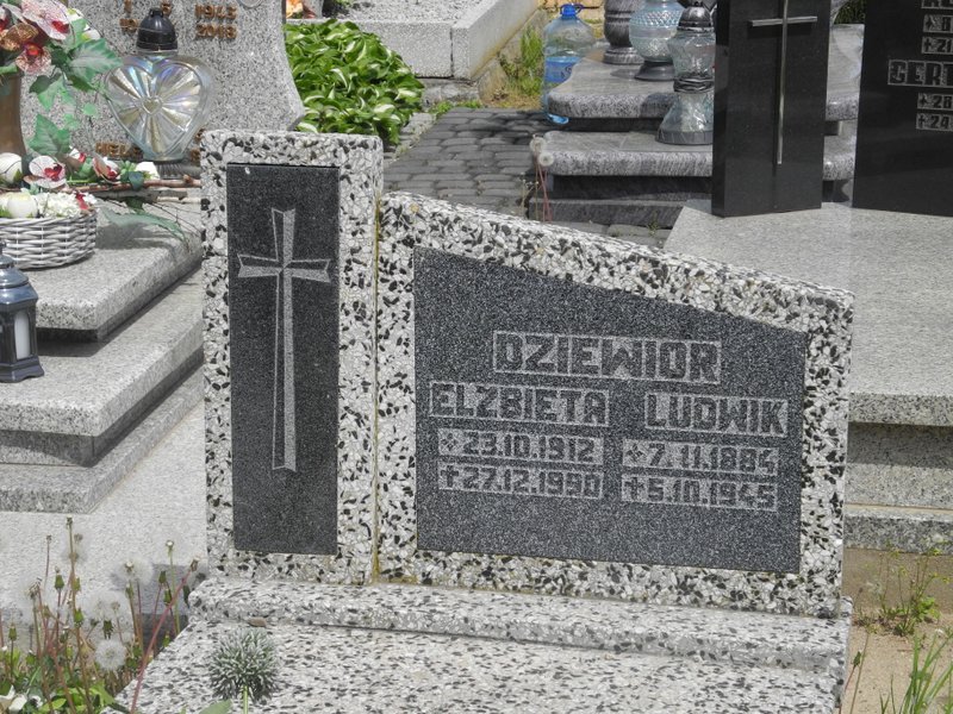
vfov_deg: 17.4
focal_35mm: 85
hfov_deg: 23.0
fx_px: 2340
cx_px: 476
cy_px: 357
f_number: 4
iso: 100
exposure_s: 1/1000
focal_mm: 18.1
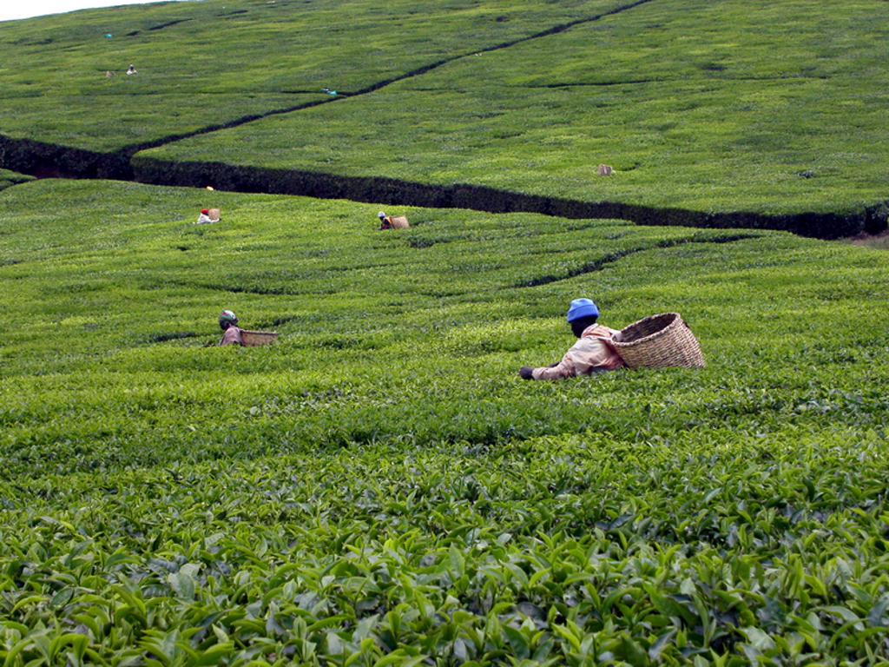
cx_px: 444
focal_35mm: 114
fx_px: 2928
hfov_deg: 17.3
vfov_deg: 13.0
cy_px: 334
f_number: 6.7
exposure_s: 1/180
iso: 100
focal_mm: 23.4
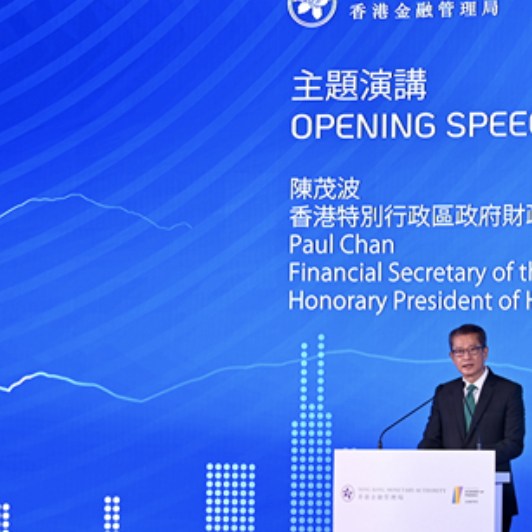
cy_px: 347
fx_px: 3199
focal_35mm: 184
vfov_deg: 9.5
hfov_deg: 9.5
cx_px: 326
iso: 280
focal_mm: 95
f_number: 2.8
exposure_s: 1/125
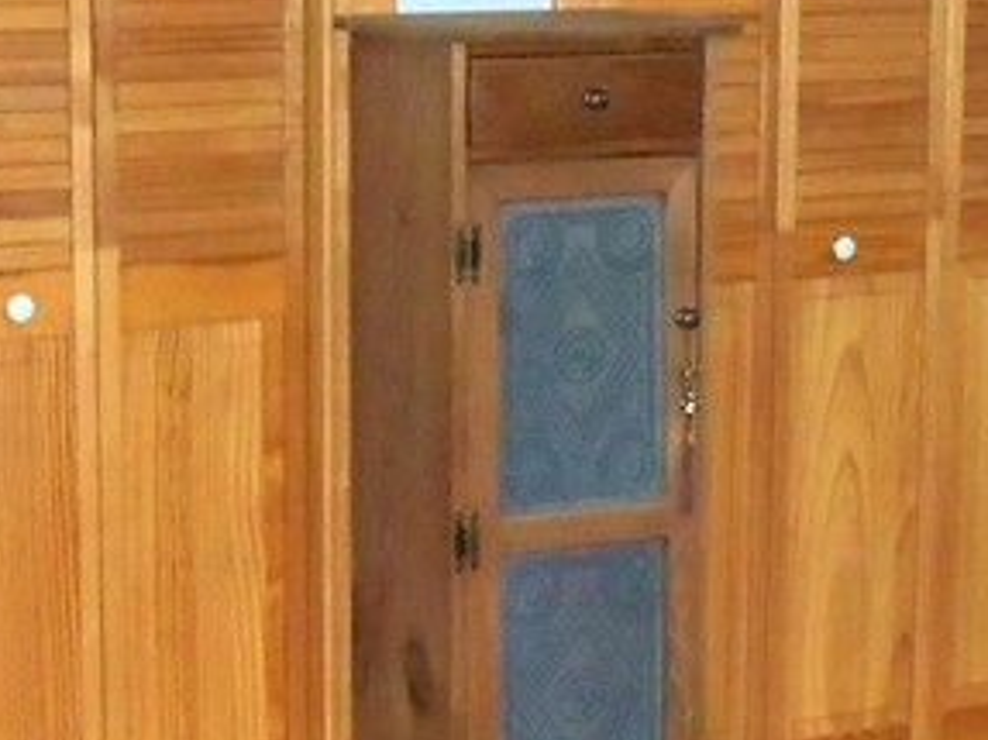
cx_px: 582
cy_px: 385
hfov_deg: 19.6
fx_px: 2853
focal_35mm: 100
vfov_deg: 14.8
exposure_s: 1/60
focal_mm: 5.1
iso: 320
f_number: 3.3
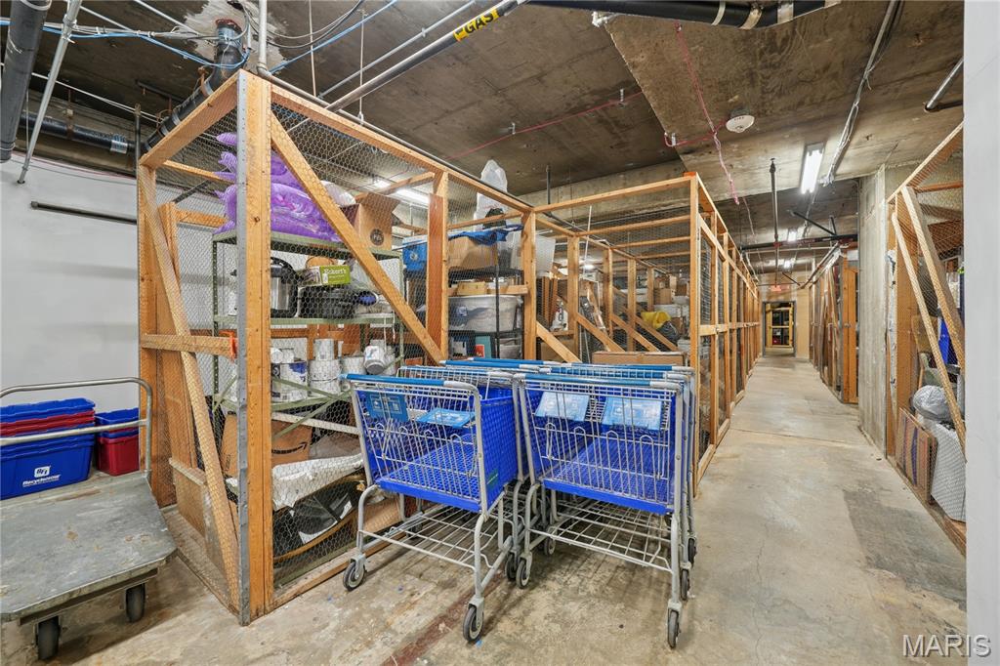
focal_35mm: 13
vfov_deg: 85.4
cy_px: 333
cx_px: 500
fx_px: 361
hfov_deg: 108.3
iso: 400
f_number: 8
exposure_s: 1/2.5
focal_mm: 13
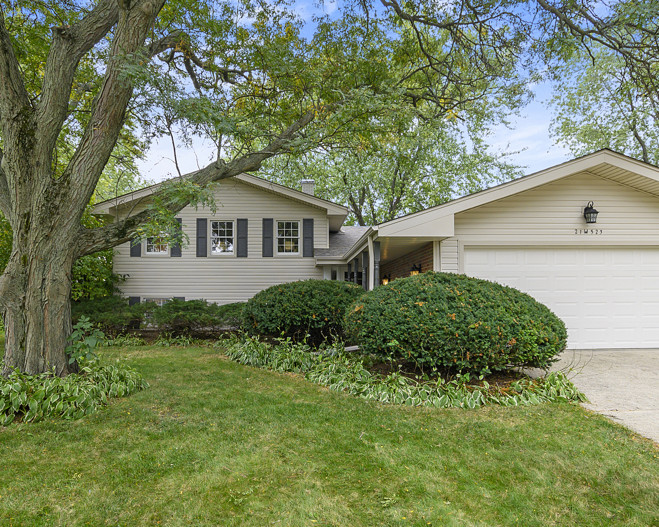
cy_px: 261
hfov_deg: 77.6
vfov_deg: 65.5
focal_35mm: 21
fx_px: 410
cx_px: 334
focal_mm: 12
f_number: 7.1
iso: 320
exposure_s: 1/80
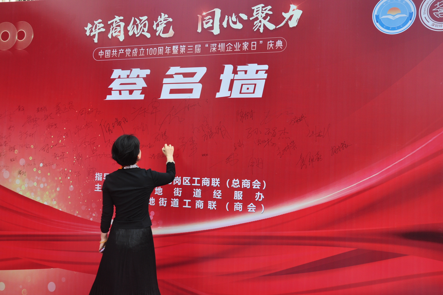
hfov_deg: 57.3
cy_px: 148
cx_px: 222
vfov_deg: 39.9
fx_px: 406
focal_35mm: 33
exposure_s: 1/200
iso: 400
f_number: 10
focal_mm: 22
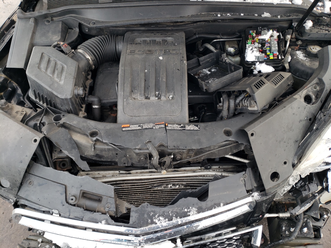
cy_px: 124
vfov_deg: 53.1
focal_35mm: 26
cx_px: 166
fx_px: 249
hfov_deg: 67.3
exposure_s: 1/60.2
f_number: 1.5
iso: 51
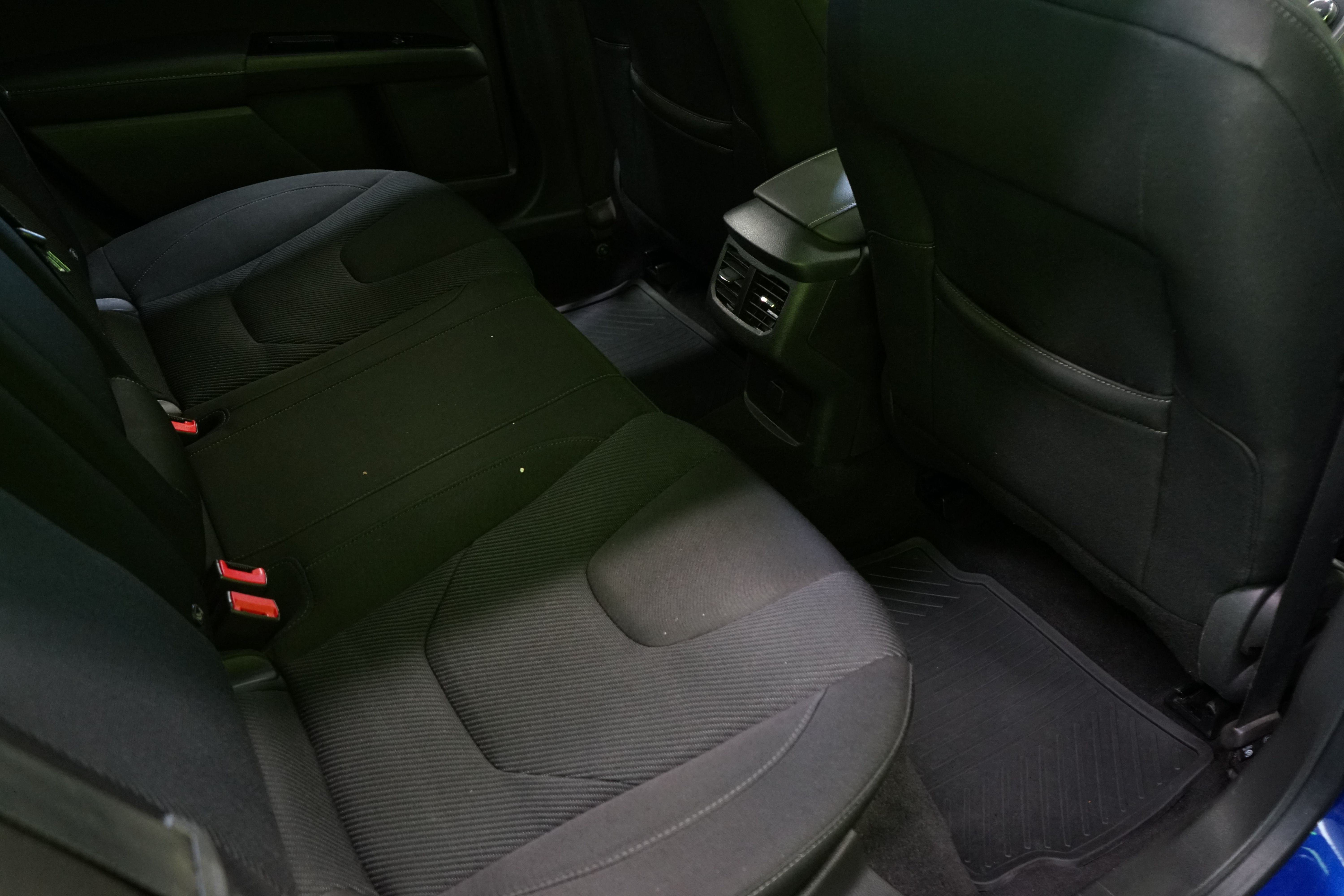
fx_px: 1083
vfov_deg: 45.0
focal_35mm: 29
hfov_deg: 63.7
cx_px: 672
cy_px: 448
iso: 2500
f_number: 4.5
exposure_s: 1/20
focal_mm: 29
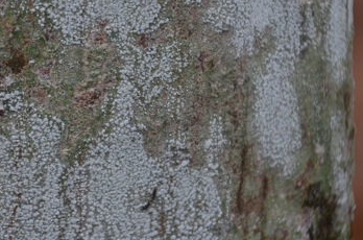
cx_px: 93
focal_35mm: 359
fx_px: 3610
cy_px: 61
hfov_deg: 5.8
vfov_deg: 3.8
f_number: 6
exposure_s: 1/125
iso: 800
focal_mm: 130
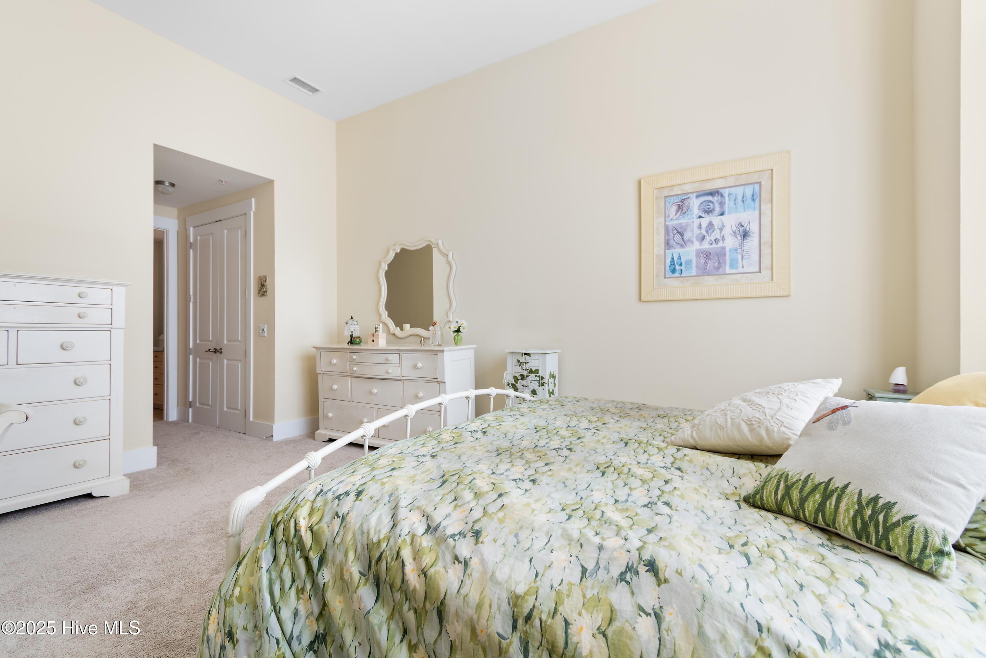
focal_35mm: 15
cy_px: 329
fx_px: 411
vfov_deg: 77.3
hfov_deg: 100.4
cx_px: 493
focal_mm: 10
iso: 100
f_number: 4.5
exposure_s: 1/25
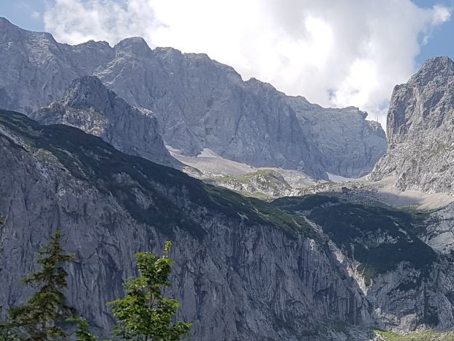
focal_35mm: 67
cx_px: 525
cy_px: 299
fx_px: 879
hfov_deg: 26.2
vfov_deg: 21.5
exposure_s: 1/2304
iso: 50
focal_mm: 4.2
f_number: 1.7
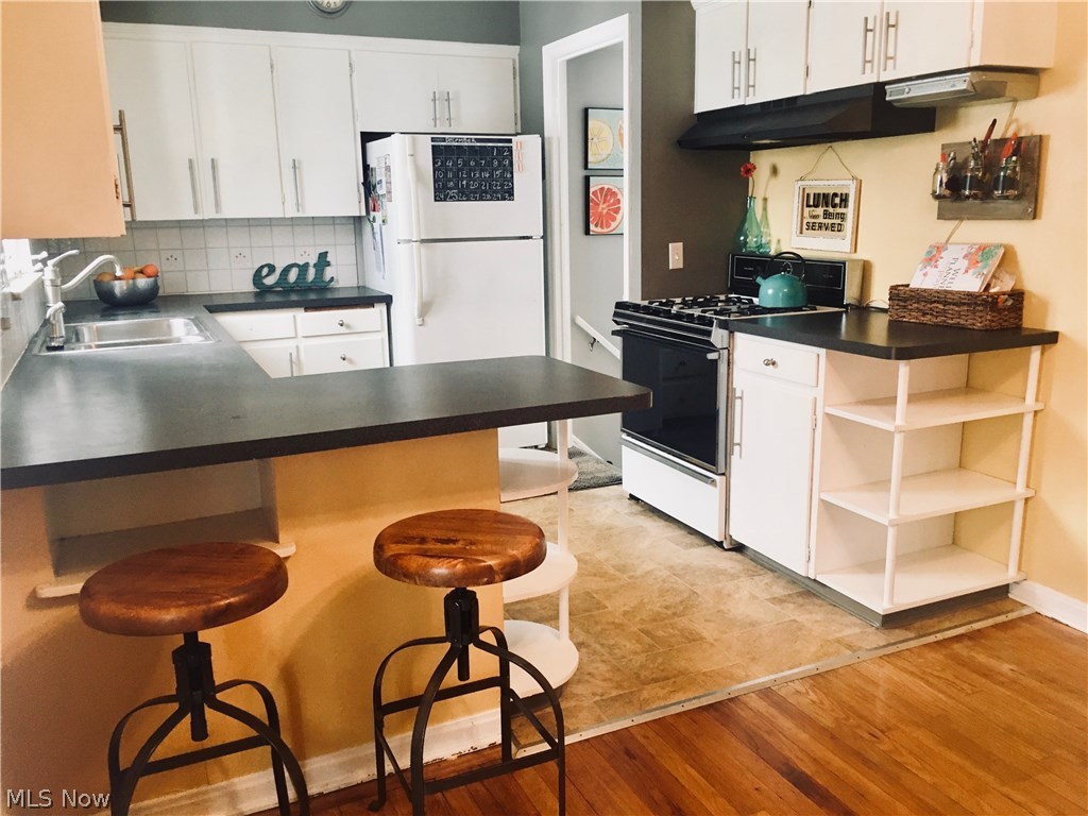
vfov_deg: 48.2
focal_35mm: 29
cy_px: 408
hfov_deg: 61.7
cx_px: 544
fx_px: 911
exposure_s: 1/30
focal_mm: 4.15
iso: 80
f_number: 2.2
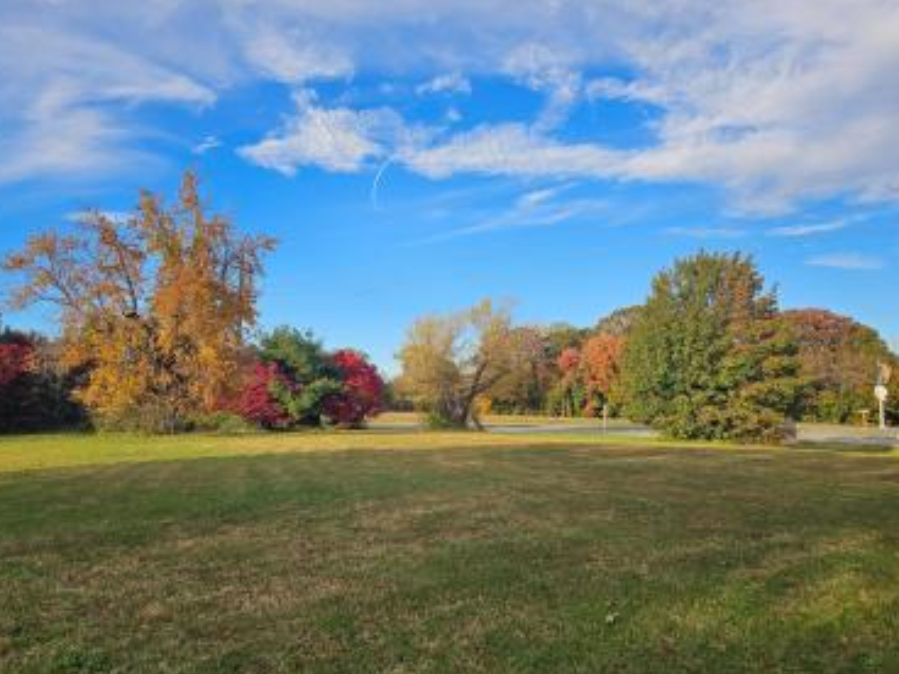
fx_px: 649
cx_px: 432
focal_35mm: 25
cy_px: 359
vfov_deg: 54.8
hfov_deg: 69.4
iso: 10
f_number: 1.7
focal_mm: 6.3
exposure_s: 1/377
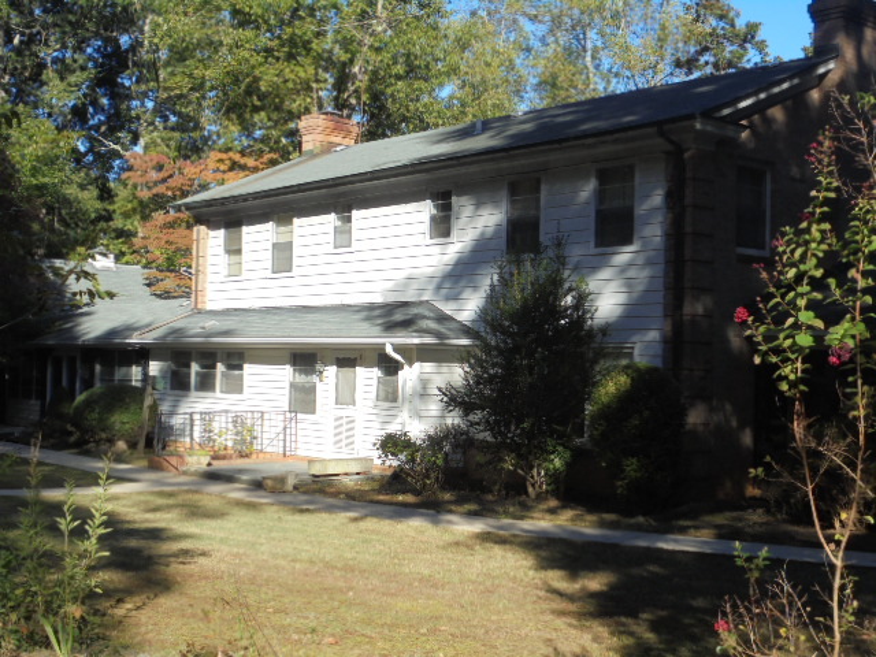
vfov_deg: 29.7
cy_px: 328
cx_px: 438
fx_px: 1240
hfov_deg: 38.9
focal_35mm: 49
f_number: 4.8
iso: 100
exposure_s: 1/320
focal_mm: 8.9
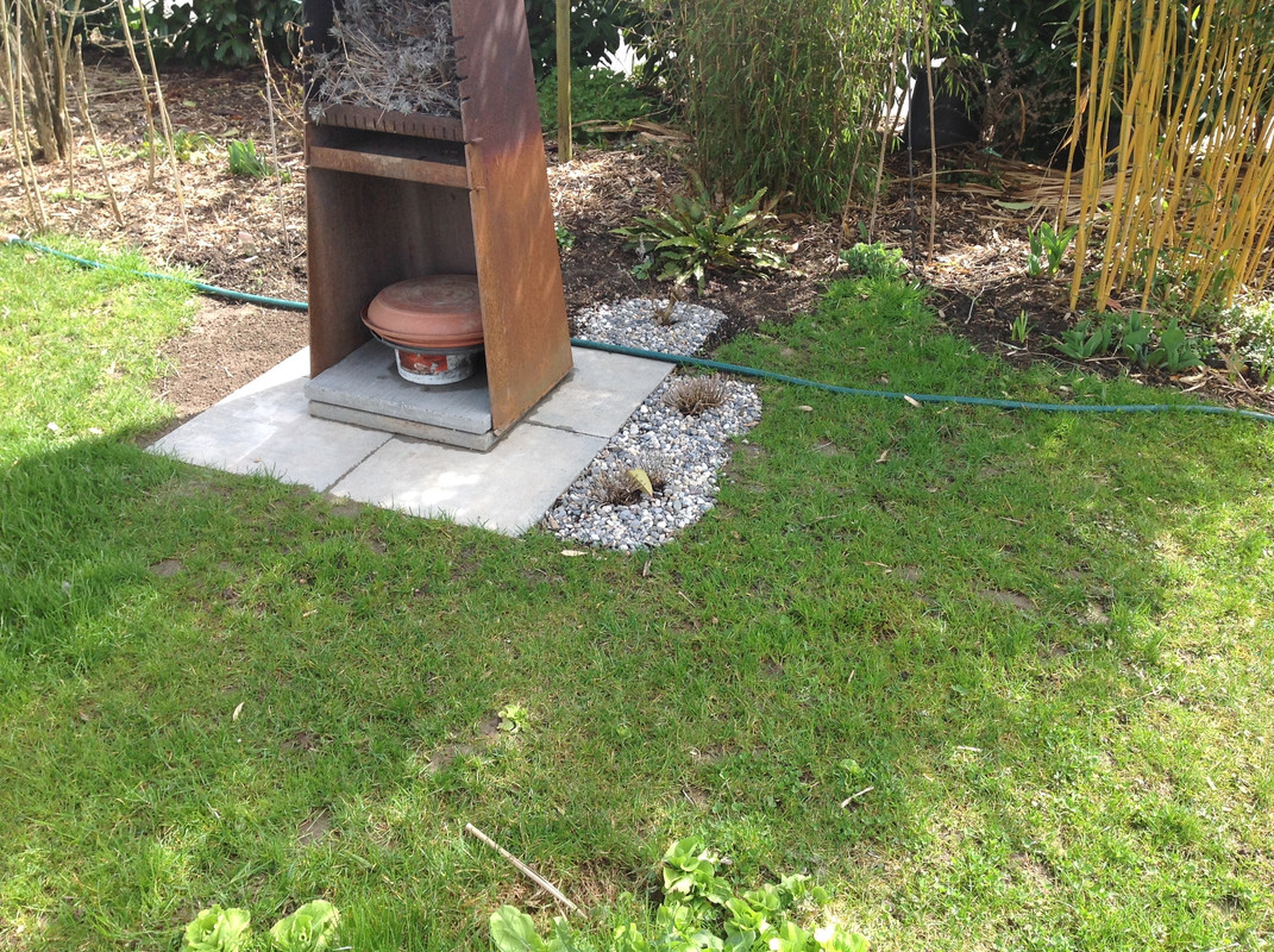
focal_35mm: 35
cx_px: 637
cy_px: 476
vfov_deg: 40.6
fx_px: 1286
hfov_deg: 52.7
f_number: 2.4
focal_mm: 4.28
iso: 50
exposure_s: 1/392
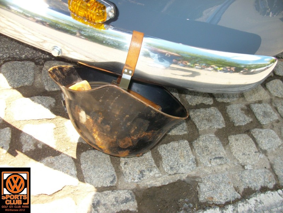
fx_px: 278
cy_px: 106
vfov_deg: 41.8
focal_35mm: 34
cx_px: 142
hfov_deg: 54.0
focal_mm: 5.7
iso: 80
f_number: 2.9
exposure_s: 1/220
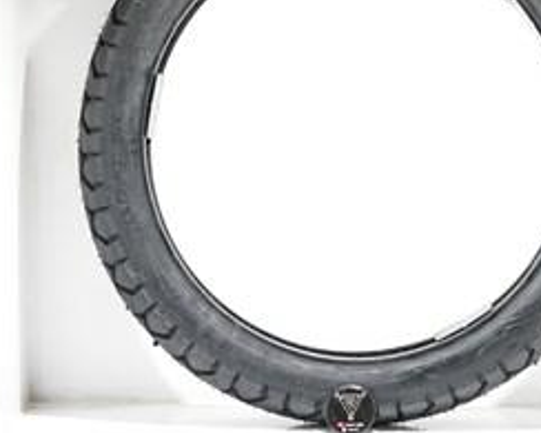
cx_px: 339
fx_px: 2097
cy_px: 148
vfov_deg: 11.8
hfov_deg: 14.7
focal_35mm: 131
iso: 80
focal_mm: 85
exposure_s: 1/50
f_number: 3.2
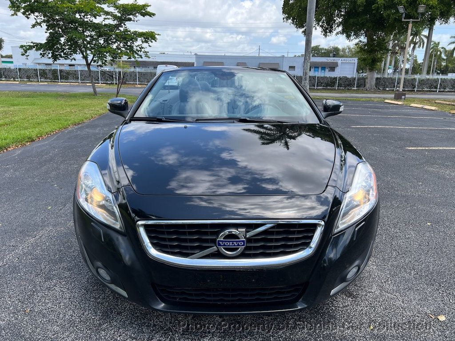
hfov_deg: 67.3
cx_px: 228
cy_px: 170
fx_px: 342
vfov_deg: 53.1
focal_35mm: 26
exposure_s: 1/1488
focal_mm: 5.7
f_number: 1.5
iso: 50
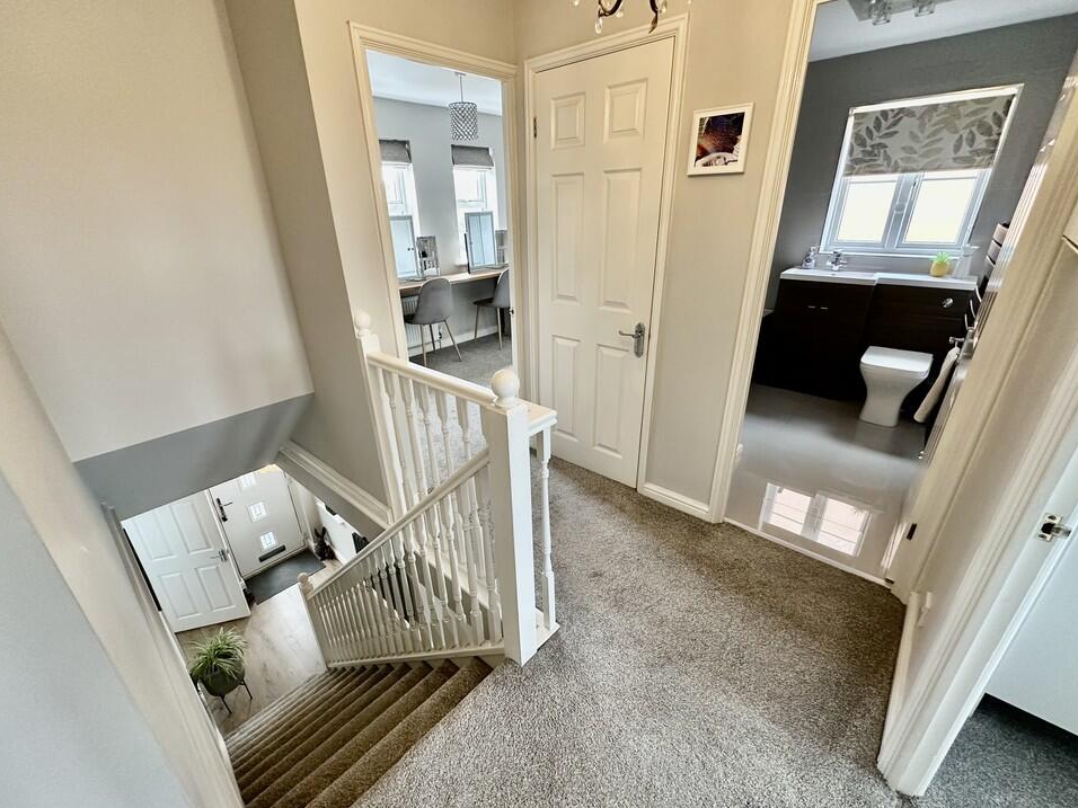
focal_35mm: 15
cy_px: 415
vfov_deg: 81.7
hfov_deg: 98.2
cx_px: 531
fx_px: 467
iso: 250
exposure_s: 1/100
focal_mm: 2.22
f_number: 2.2
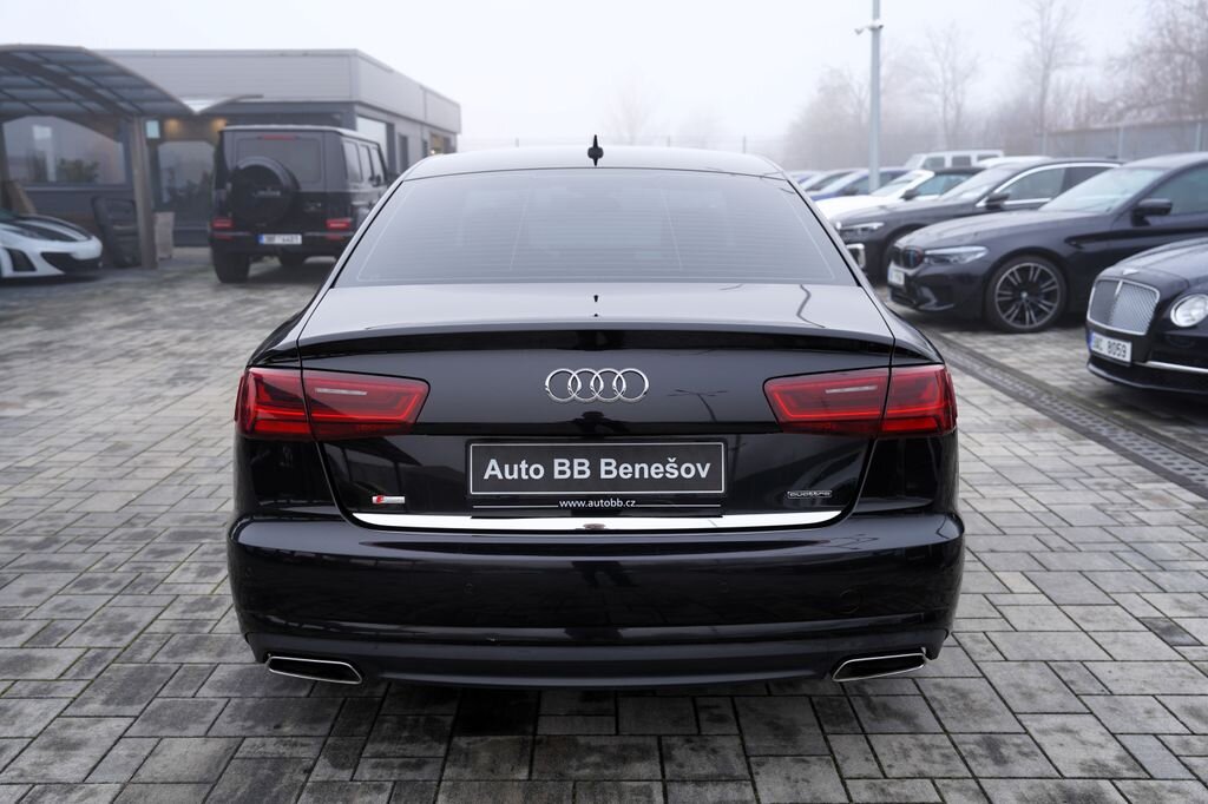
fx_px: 1073
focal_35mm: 32
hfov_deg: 58.7
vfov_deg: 41.1
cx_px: 604
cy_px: 402
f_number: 4
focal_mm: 32
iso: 100
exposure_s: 1/80
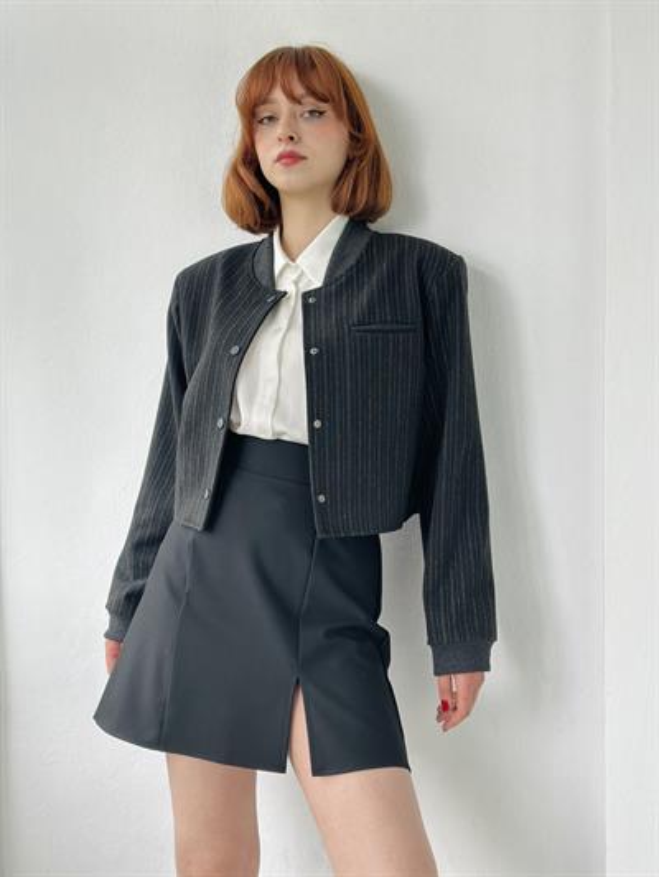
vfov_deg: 39.6
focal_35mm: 48
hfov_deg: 30.3
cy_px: 438
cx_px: 330
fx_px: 1218
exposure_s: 1/229
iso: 80
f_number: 1.78
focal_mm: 6.86
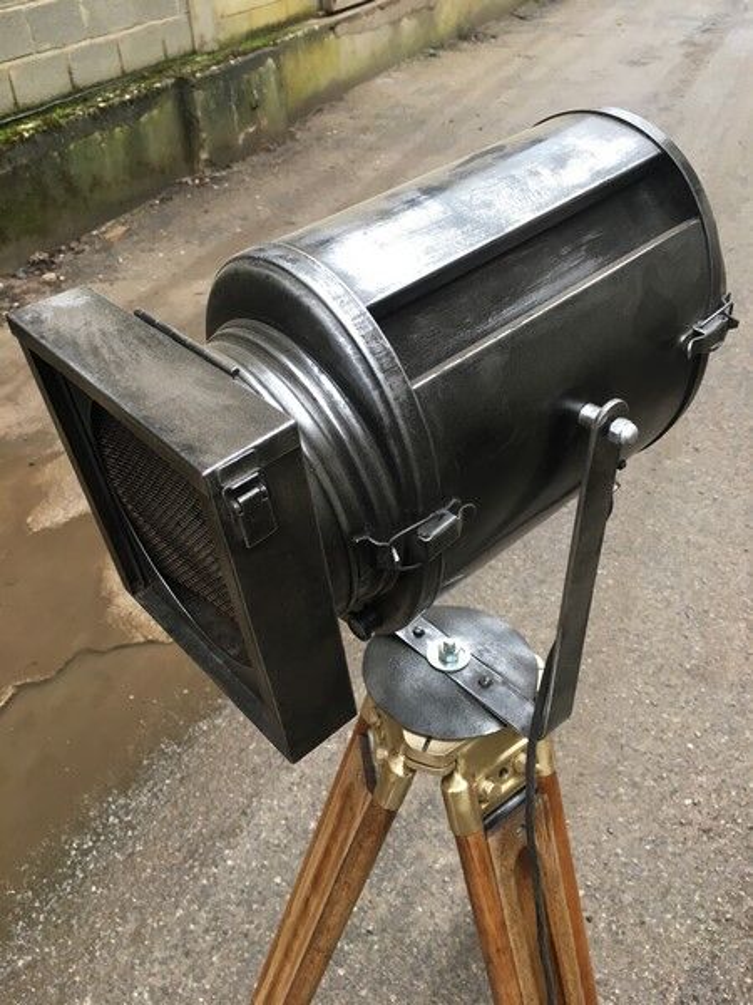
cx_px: 376
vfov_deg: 61.7
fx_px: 841
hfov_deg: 48.2
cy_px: 502
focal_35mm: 29
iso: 25
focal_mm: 4.15
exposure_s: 1/33
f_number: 2.2
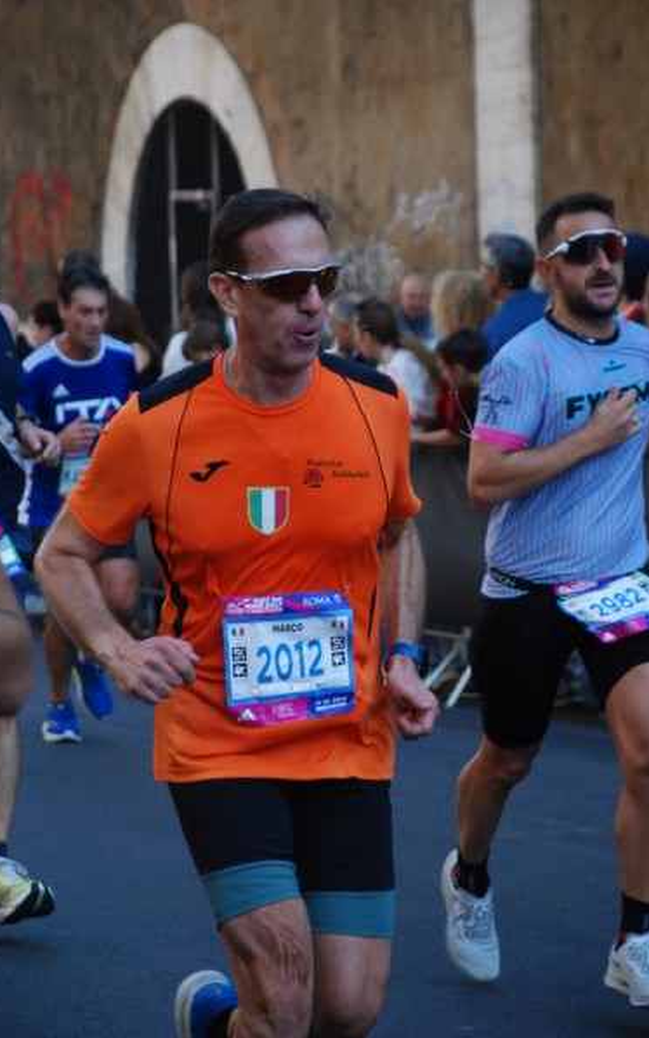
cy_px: 519
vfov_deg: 13.0
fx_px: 4569
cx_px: 310
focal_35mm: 162
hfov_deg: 8.1
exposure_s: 1/640
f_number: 5.6
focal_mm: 105
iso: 1000
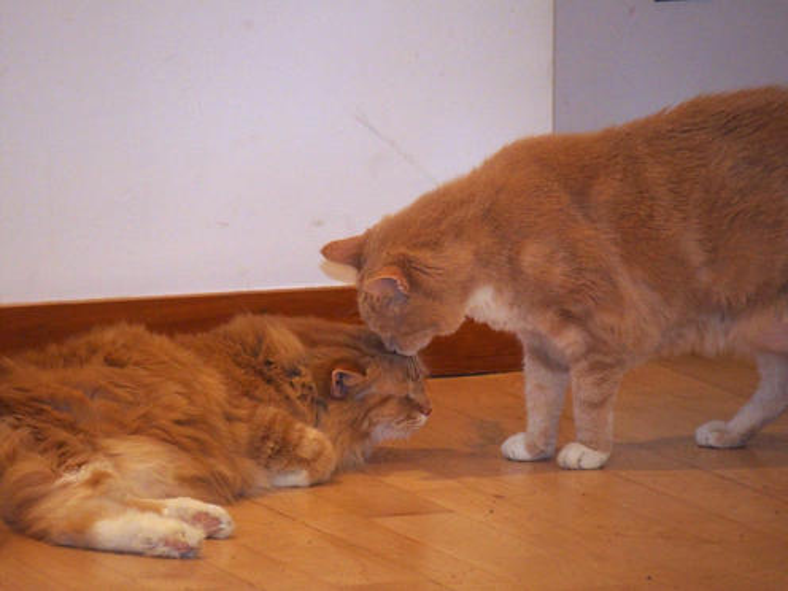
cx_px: 394
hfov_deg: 6.6
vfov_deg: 5.0
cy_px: 296
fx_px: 6829
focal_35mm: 300
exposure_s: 1/125
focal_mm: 64.3
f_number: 2.8
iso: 800
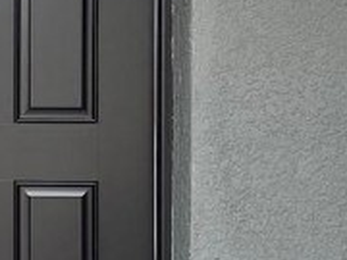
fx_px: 1484
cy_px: 64
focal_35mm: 148
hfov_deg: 12.7
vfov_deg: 10.0
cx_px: -174
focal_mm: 5.7
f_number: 1.5
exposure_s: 1/611
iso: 50
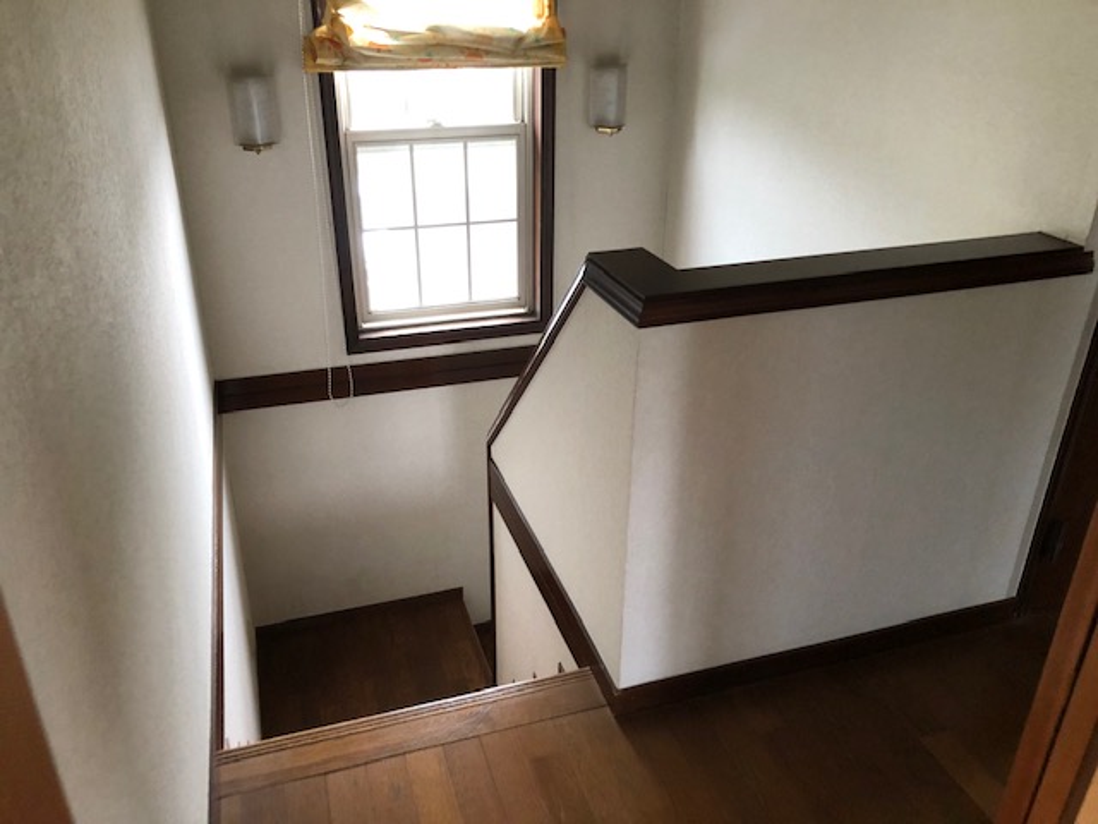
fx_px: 888
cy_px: 412
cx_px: 549
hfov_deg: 63.4
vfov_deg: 49.7
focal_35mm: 28
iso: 40
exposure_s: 1/15
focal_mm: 3.99
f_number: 1.8
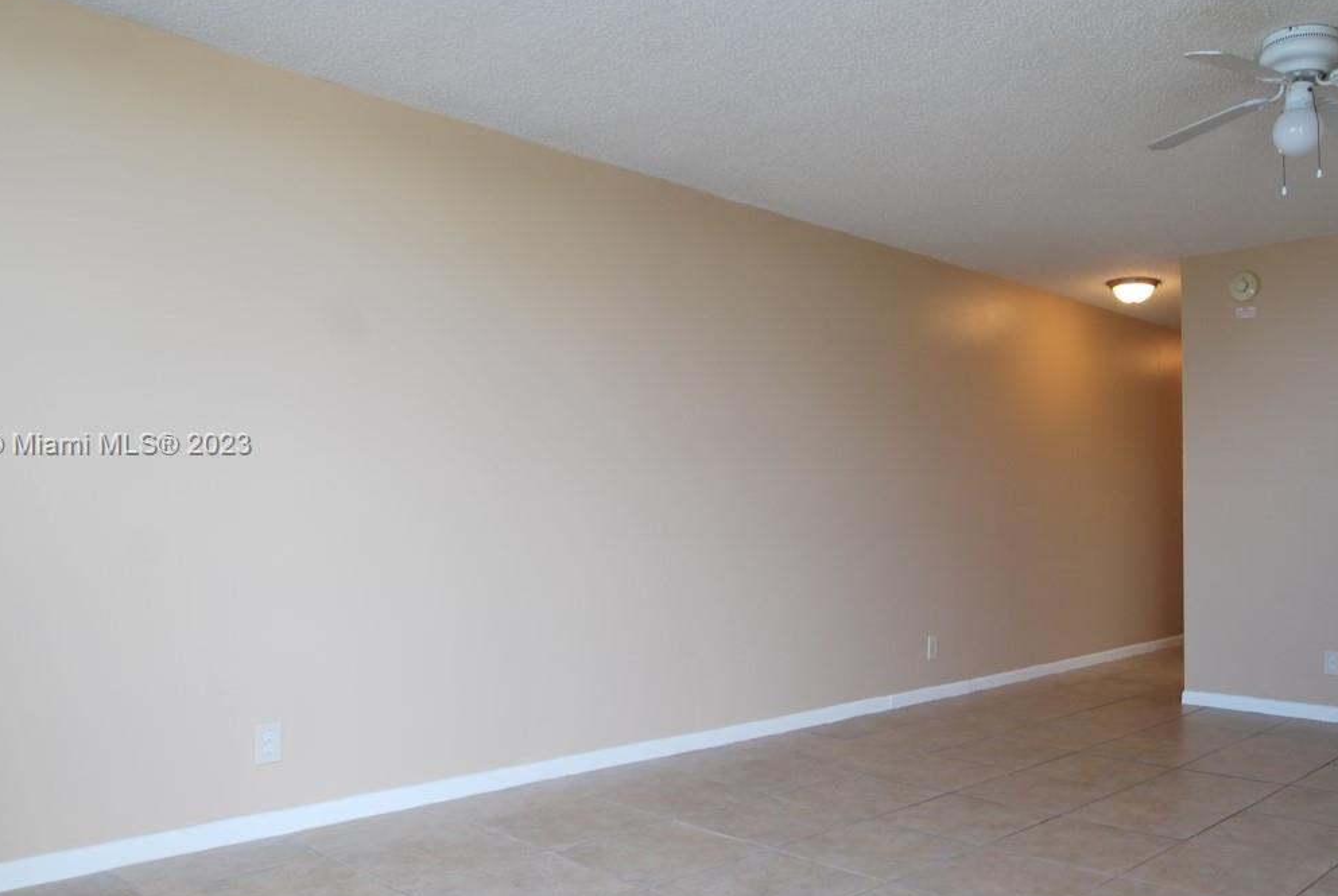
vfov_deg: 45.1
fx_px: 1079
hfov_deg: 62.0
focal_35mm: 29
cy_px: 447
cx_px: 897
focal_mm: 12
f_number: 5.6
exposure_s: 1/15
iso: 100
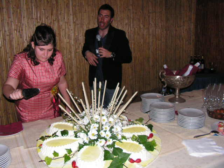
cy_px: 84
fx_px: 233
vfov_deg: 39.7
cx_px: 112
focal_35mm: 36
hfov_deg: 51.4
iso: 200
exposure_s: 1/40
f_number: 3.2
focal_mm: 6
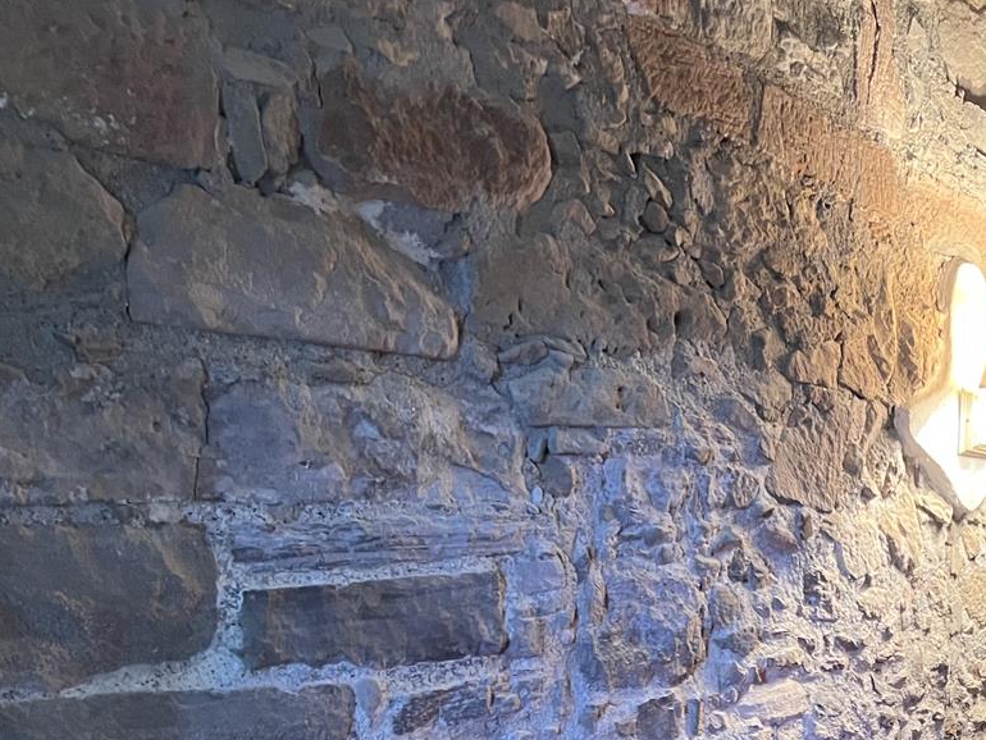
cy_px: 744
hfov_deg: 32.8
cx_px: 971
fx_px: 1539
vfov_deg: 25.7
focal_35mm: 54
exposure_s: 1/50
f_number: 1.5
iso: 500
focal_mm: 5.7
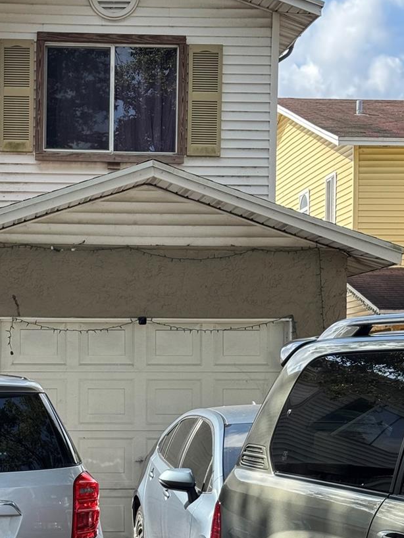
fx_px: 1401
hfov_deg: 16.2
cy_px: 394
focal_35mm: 90
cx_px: 41
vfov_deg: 21.6
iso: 64
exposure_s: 1/1114
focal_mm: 6.76
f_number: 1.78
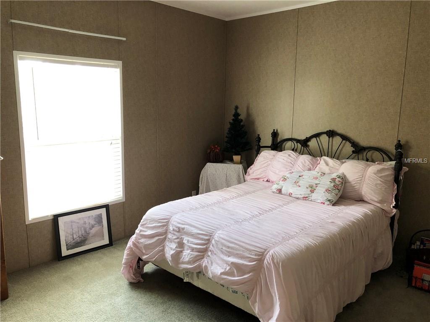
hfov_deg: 63.4
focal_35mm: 28
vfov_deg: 49.7
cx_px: 215
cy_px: 161
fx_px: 348
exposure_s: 1/24
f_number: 1.8
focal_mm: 4
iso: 40
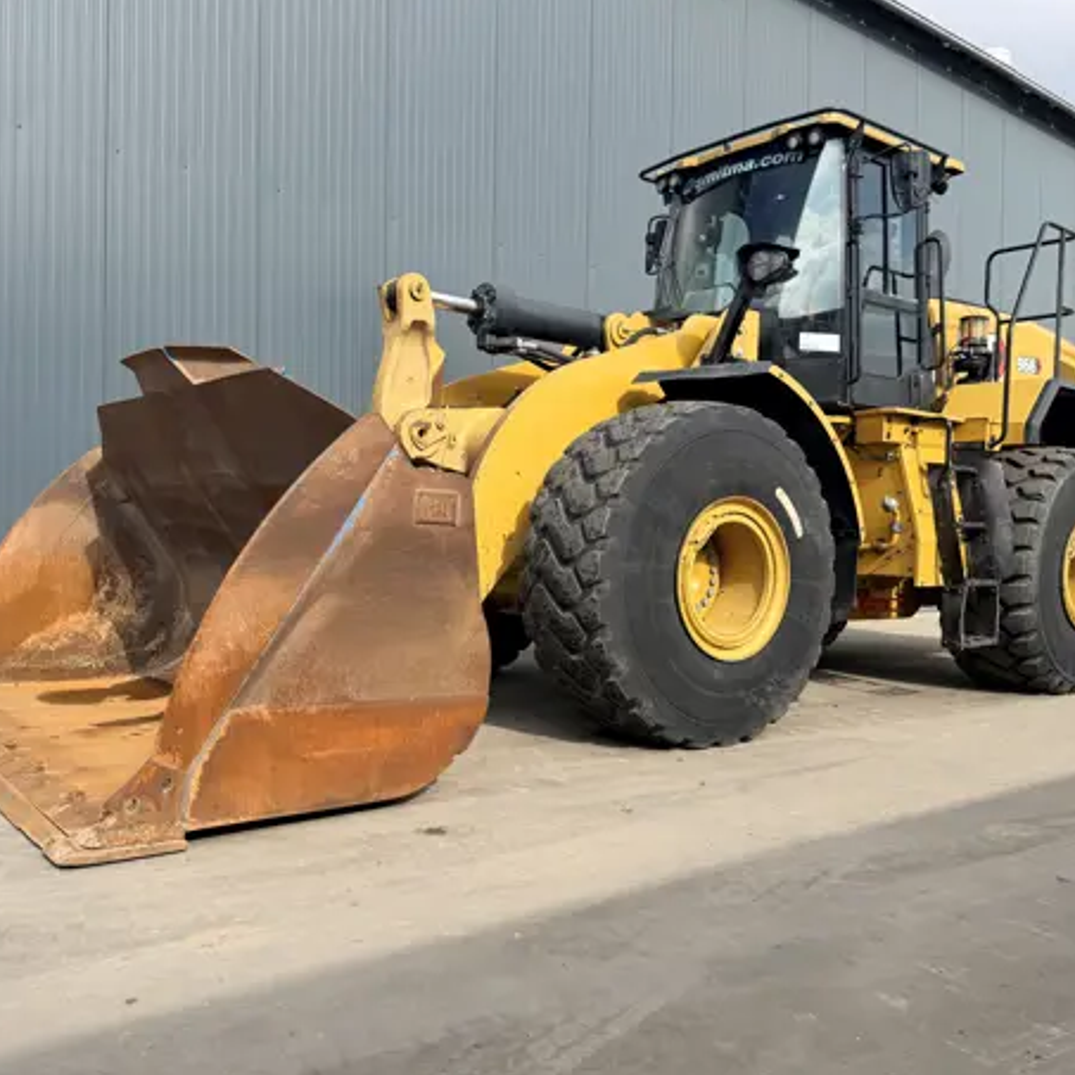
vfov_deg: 54.0
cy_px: 546
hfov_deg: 54.0
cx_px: 505
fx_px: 1054
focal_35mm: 30
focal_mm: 6.76
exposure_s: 1/2703
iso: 80
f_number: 1.78
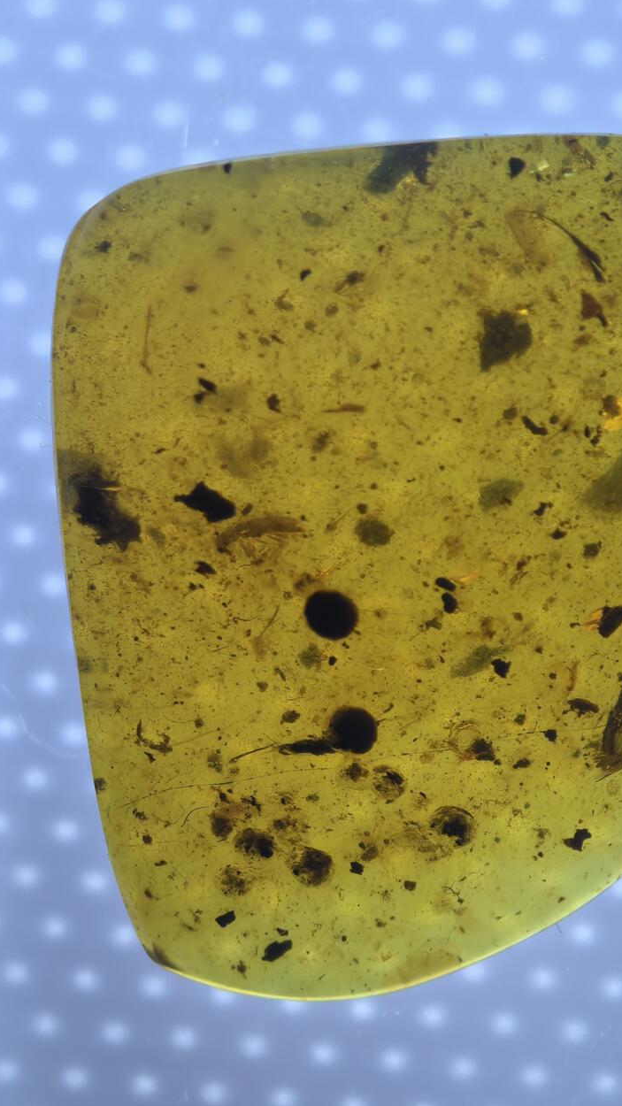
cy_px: 482
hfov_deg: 8.1
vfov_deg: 14.4
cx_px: 338
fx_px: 4369
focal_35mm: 149
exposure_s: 1/100
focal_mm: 14.6
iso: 80
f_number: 3
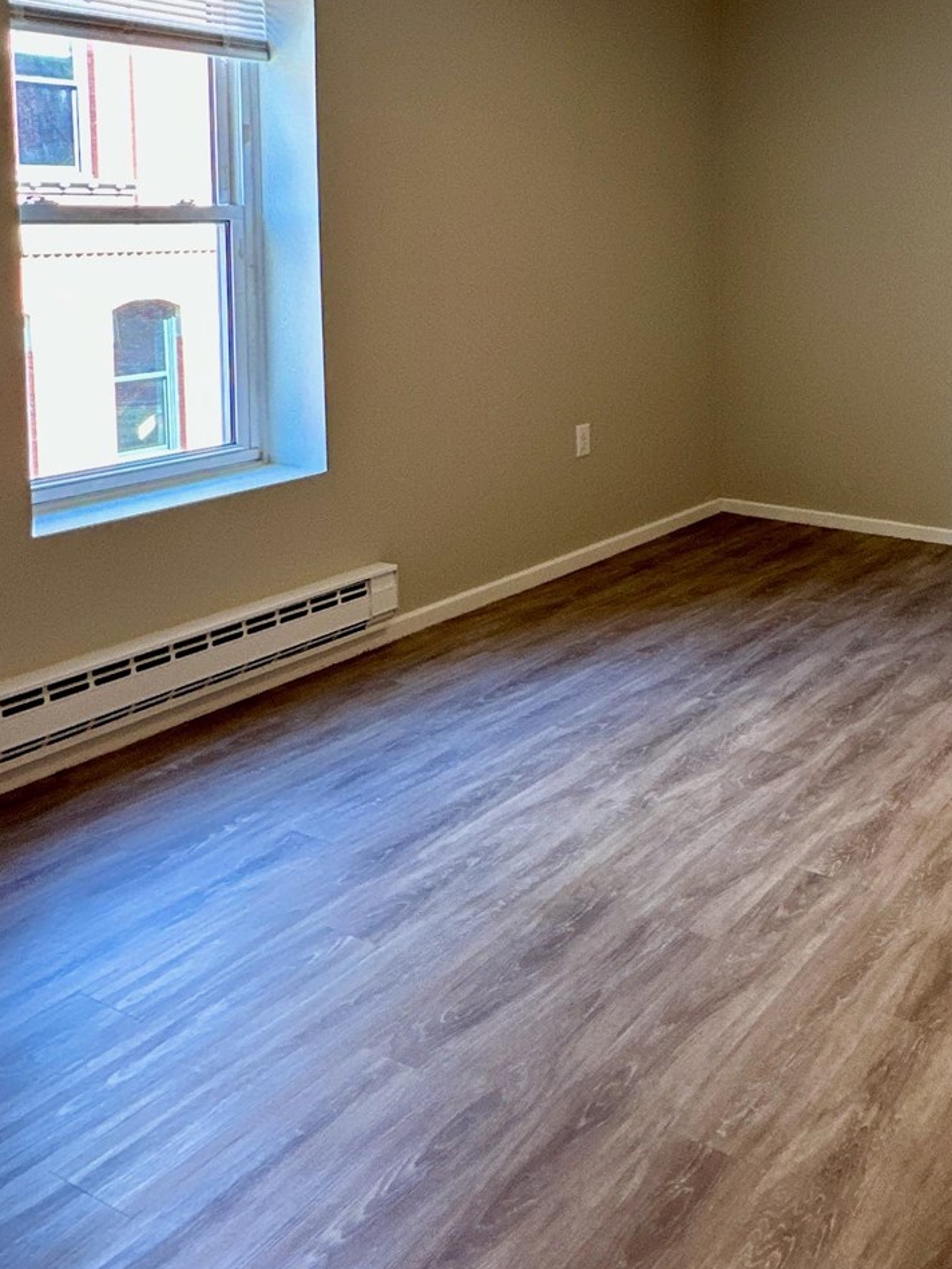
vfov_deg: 51.3
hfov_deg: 38.6
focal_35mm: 34
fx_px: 1246
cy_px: 297
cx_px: 873
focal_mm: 2.22
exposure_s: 1/60
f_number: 2.2
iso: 200
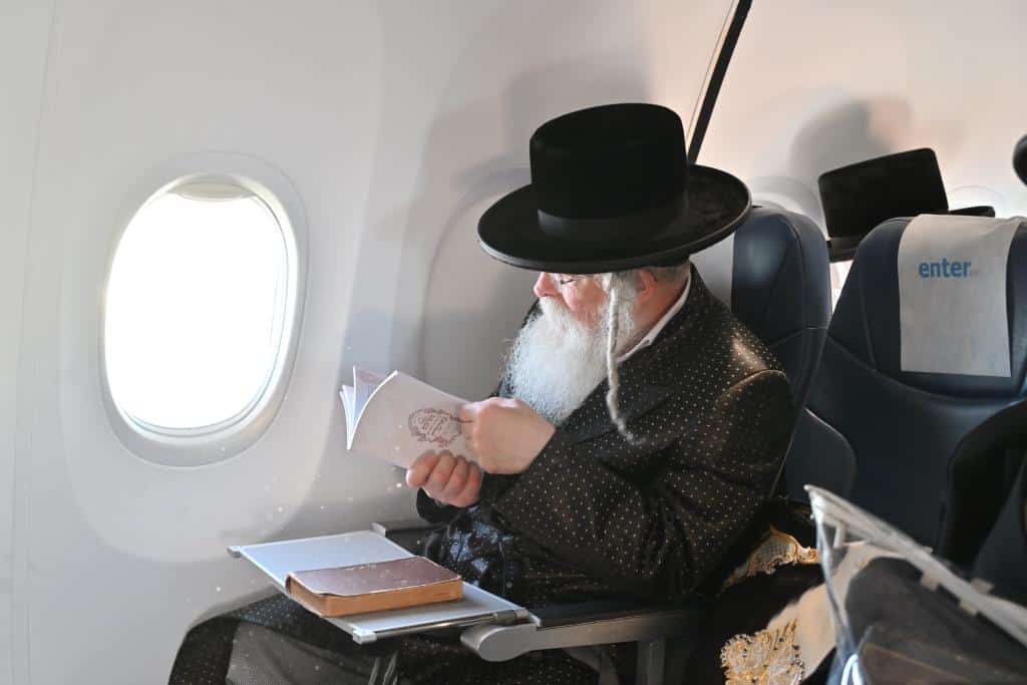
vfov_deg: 28.1
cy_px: 342
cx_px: 514
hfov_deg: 41.1
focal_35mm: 48
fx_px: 1369
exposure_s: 1/160
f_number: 4
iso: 800
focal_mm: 48
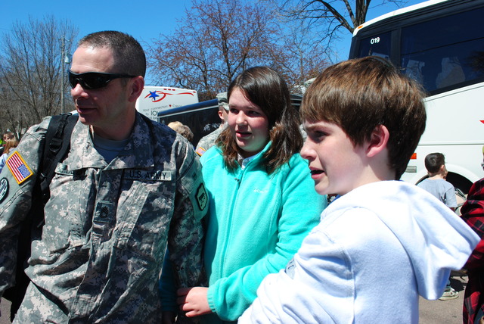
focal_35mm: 33
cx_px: 242
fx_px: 444
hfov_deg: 57.2
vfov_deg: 40.0
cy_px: 162
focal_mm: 22
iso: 125
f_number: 10
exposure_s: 1/250
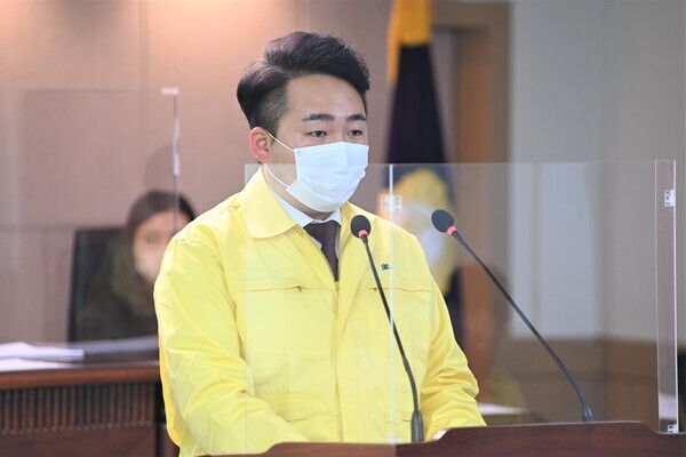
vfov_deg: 6.9
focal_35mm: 200
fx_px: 3811
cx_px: 343
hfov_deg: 10.3
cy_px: 228
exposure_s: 1/200
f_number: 4.5
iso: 1600
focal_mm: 200
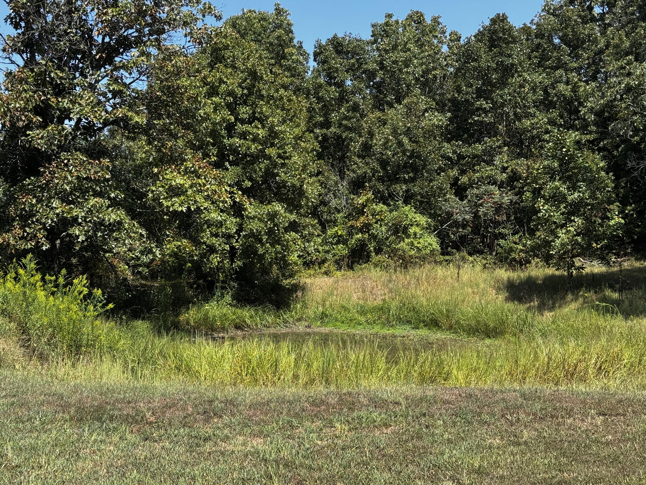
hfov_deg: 39.7
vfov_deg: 30.3
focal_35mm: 48
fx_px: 896
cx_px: 323
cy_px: 242
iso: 64
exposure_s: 1/1984
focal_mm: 6.76
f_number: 1.78
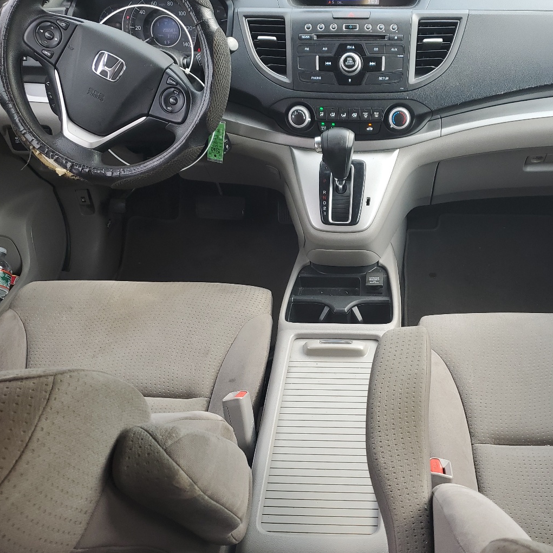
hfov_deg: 45.6
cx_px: 350
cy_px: 288
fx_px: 651
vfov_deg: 46.0
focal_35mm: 36
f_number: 1.5
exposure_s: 1/278
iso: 50
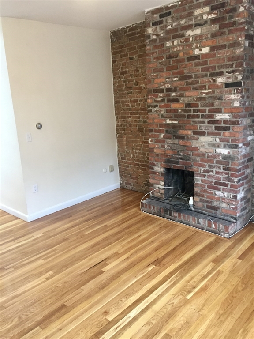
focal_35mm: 29
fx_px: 284
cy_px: 170
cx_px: 127
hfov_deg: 48.2
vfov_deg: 61.7
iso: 125
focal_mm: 4.15
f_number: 2.2
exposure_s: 1/30
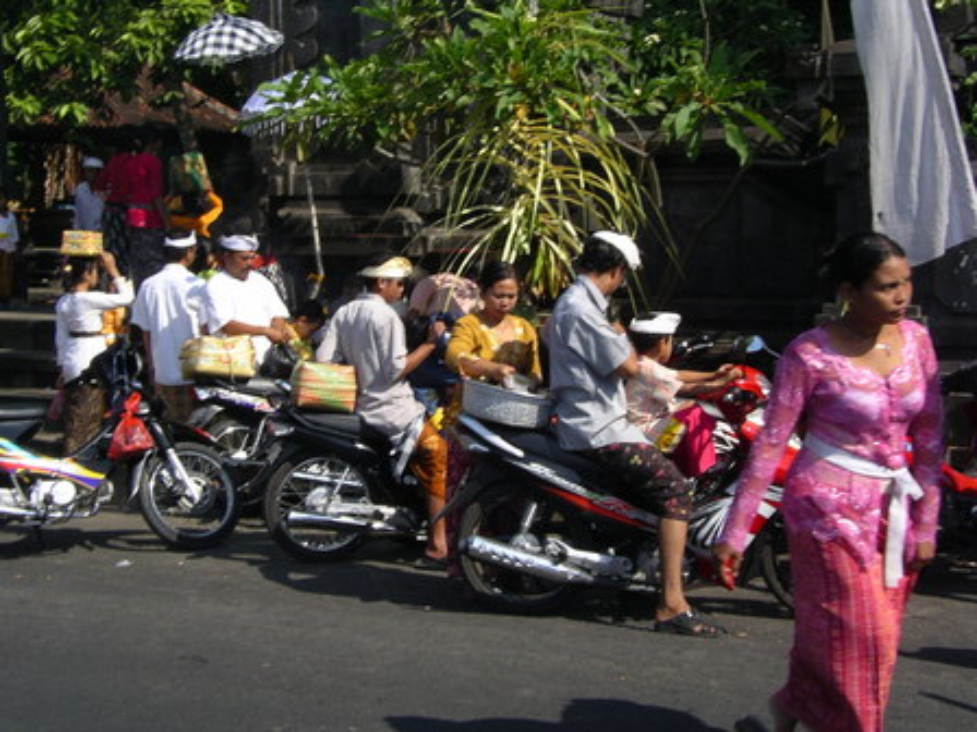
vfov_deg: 25.7
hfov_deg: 33.8
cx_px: 488
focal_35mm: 57
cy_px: 366
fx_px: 1609
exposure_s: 1/125
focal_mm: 8.9
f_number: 7.9
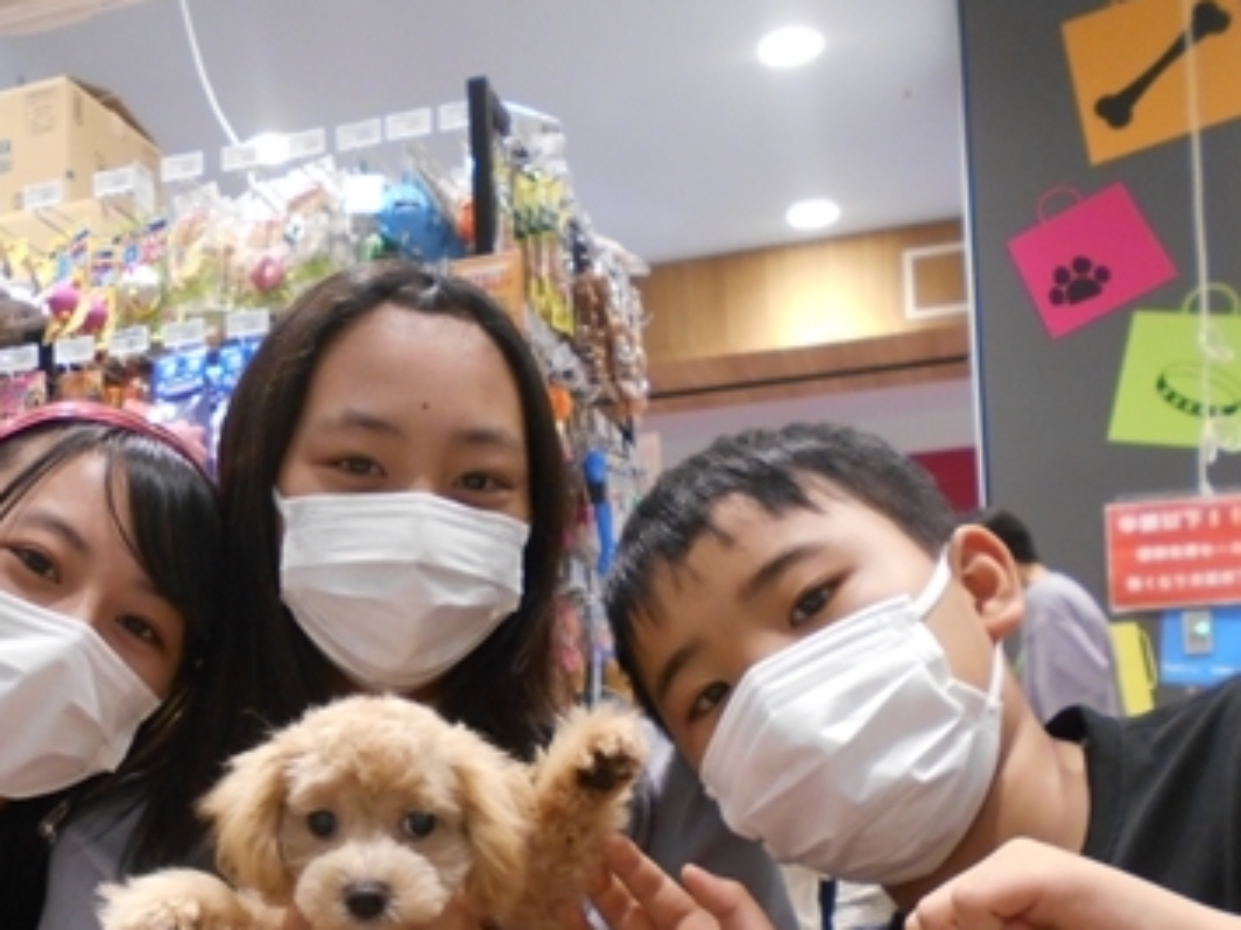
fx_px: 1577
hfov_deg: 42.3
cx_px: 395
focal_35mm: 44
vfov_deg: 32.1
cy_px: 724
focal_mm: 4.6
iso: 280
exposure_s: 1/30
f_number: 3.2
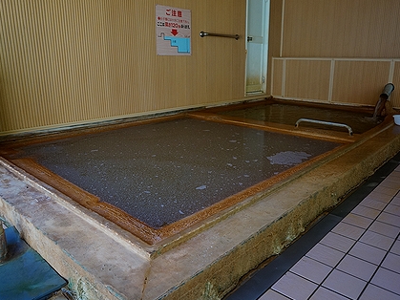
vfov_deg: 48.9
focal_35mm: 29
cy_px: 149
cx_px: 221
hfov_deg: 62.3
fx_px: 330
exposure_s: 1/60
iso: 500
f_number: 4
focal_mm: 17
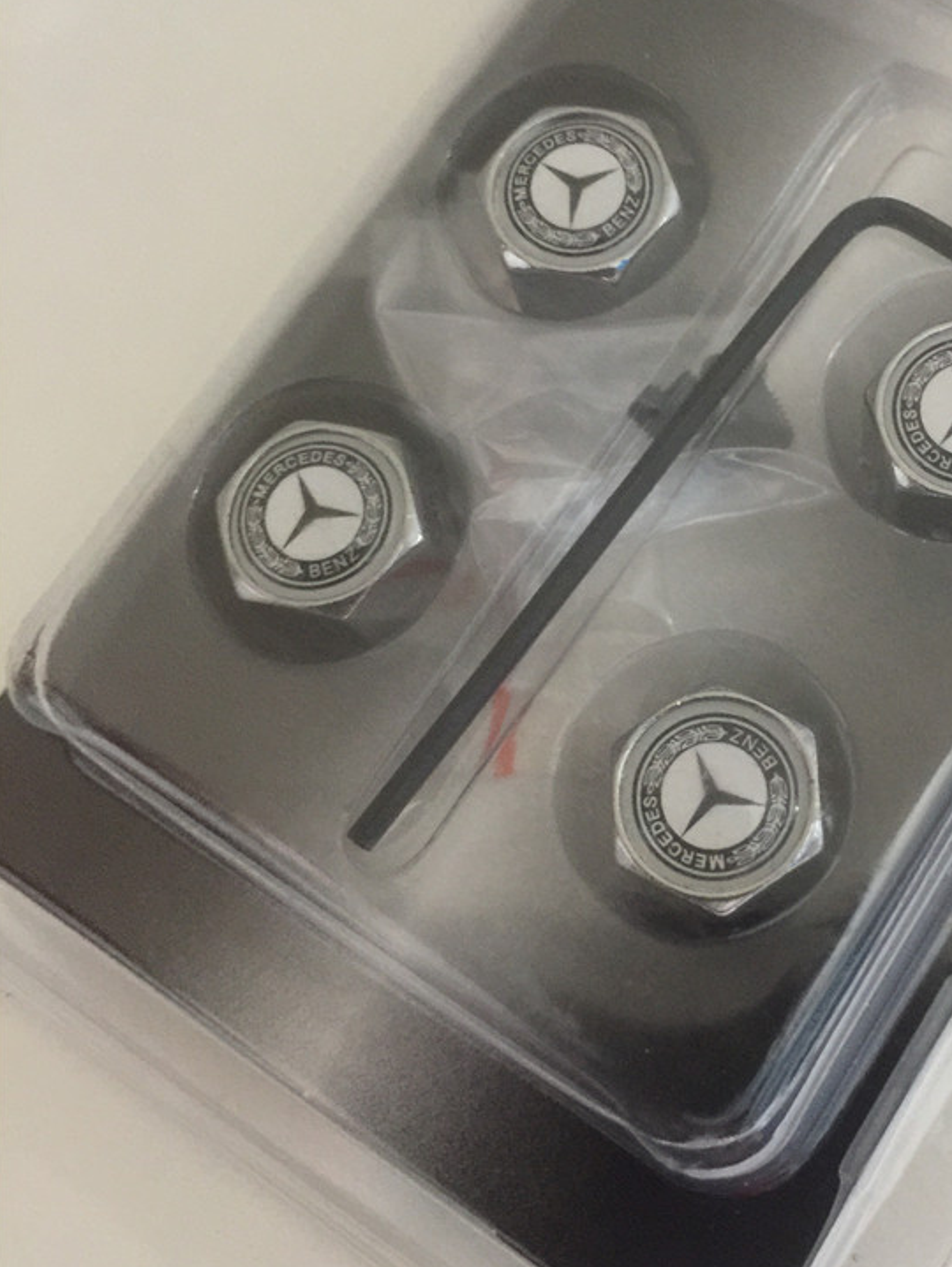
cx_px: 700
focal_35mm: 43
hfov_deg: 33.0
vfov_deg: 43.7
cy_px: 534
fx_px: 1575
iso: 125
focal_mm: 4.15
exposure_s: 1/8
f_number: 2.2
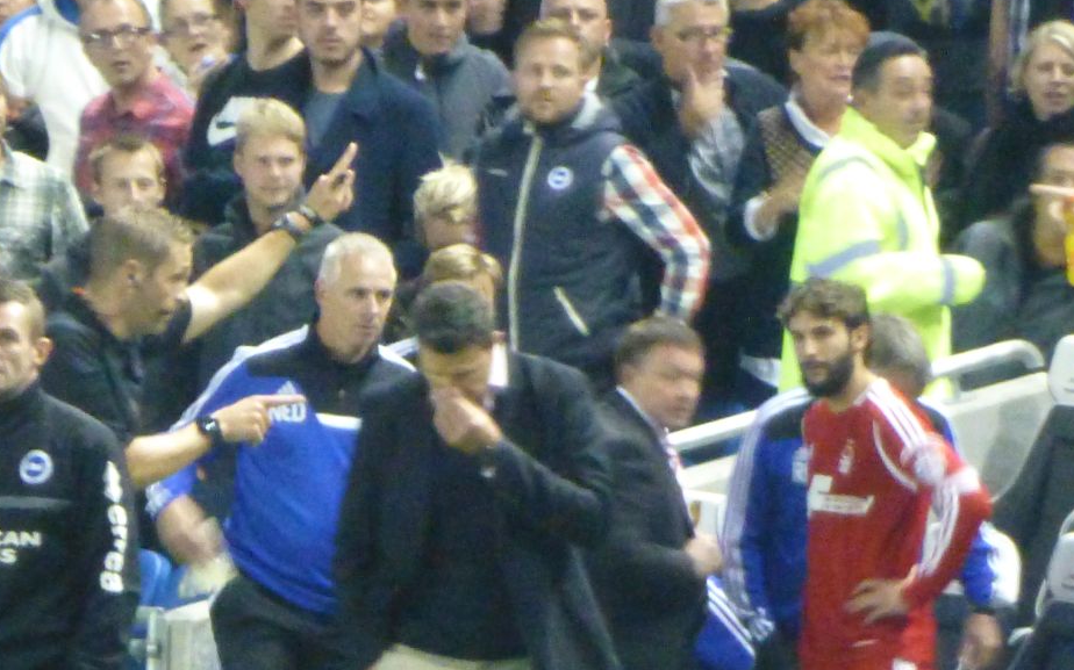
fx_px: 38686
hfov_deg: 1.6
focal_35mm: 1322
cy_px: 449
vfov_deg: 1.0
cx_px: 503
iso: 1600
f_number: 6.4
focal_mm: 86
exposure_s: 1/15
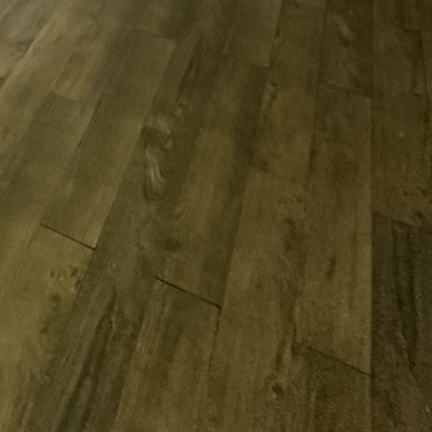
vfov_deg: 22.5
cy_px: -255
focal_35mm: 59
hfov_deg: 20.3
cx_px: -355
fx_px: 833
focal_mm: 2.22
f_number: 2.2
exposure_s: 1/60
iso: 320
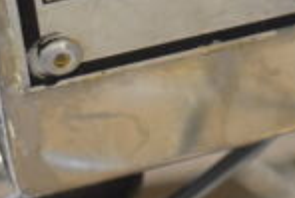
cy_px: -188
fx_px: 1575
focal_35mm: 192
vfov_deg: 6.9
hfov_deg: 10.5
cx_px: 391
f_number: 4.2
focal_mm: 31
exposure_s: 1/60
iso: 1800
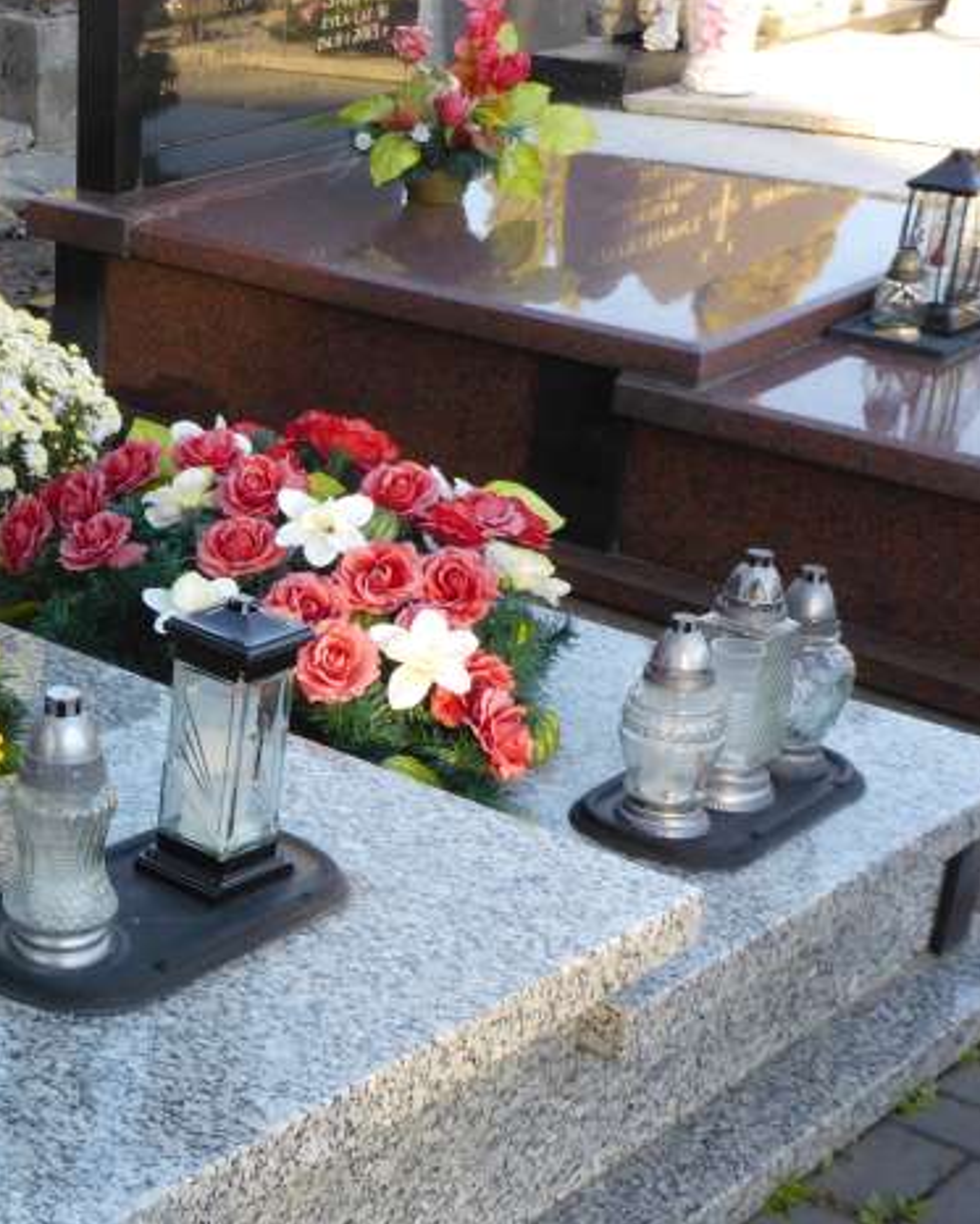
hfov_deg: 23.1
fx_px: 2175
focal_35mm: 60
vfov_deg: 31.4
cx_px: -218
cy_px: 641
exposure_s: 1/100
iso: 80
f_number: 3.3
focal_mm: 4.9
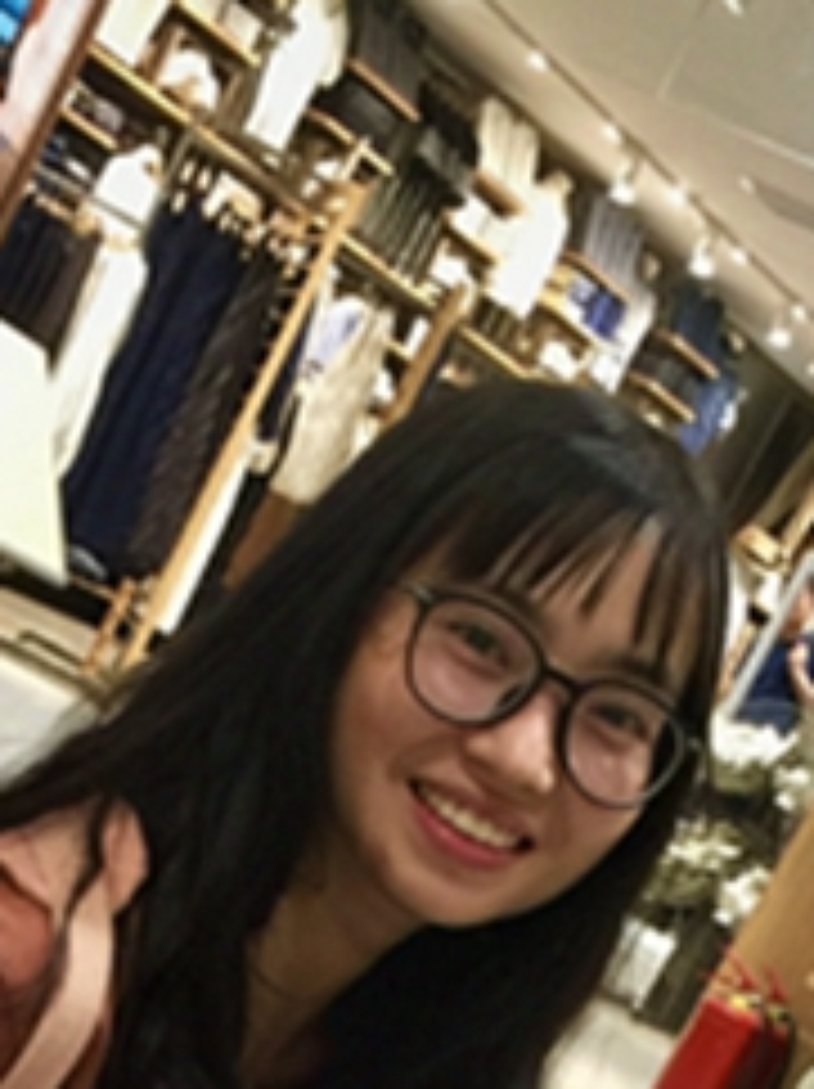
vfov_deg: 18.9
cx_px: 310
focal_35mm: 96
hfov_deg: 15.4
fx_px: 3015
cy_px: 1422
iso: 50
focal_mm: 4.15
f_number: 2.2
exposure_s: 1/33
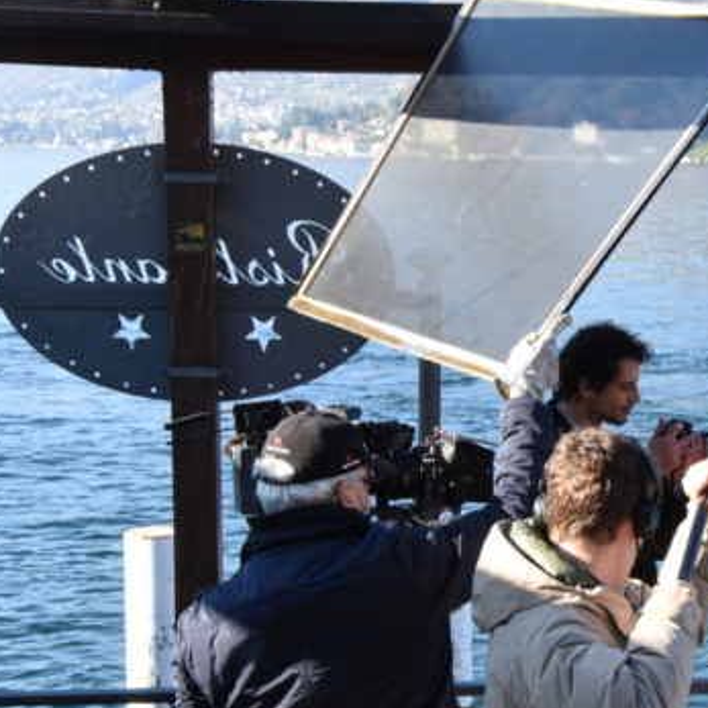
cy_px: 452
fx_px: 2198
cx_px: 584
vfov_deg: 18.3
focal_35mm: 95
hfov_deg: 18.1
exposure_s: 1/125
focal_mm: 38
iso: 500
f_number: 13
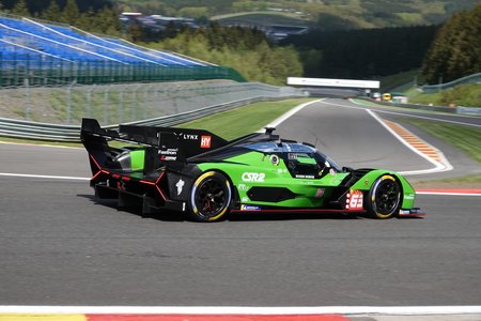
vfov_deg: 18.9
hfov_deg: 28.1
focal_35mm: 72
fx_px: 962
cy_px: 160
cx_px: 240
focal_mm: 26.42
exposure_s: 1/800
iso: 100
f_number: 4
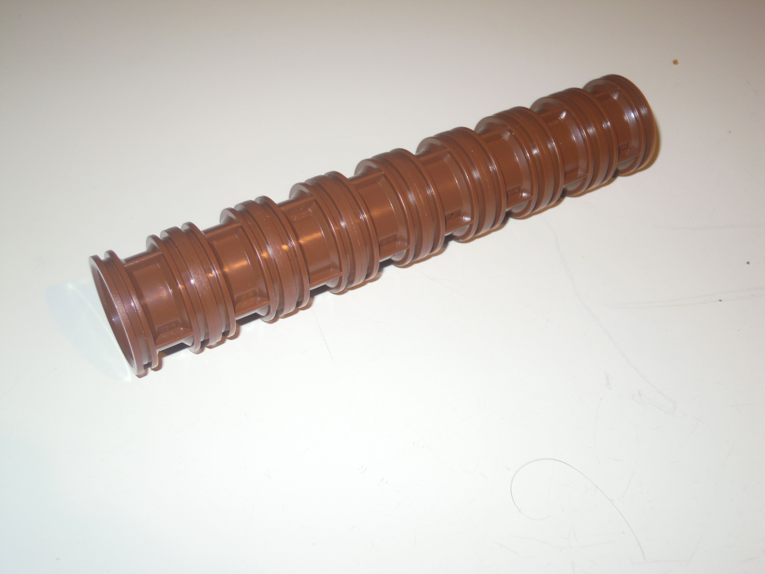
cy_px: 287
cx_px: 382
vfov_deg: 35.1
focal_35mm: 41
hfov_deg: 45.8
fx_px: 906
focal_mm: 7.3
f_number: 3.2
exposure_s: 1/30
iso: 100
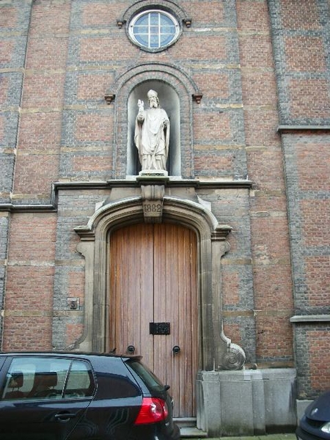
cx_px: 165
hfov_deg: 44.2
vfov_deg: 56.8
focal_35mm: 32
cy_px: 220
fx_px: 407
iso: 80
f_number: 2.9
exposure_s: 1/50
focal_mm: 5.7
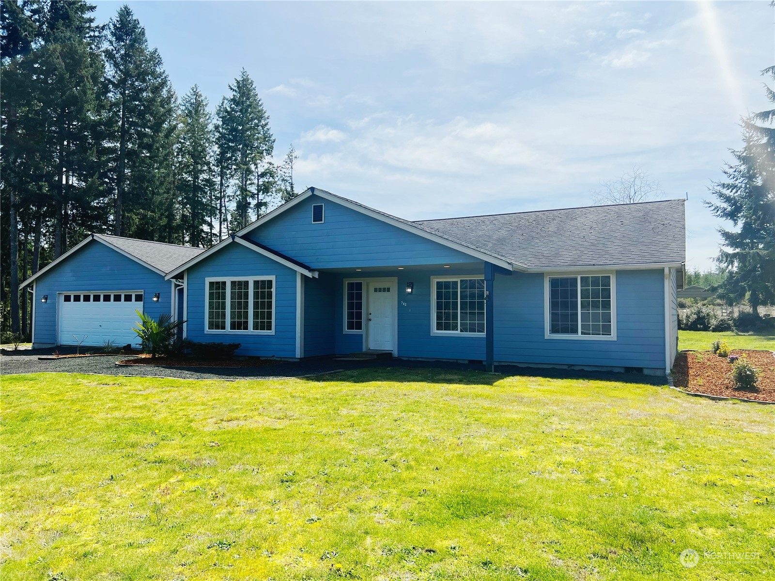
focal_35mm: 26
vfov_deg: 53.0
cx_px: 388
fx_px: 582
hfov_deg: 67.3
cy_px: 290
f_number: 1.5
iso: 50
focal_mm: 5.7
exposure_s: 1/5587
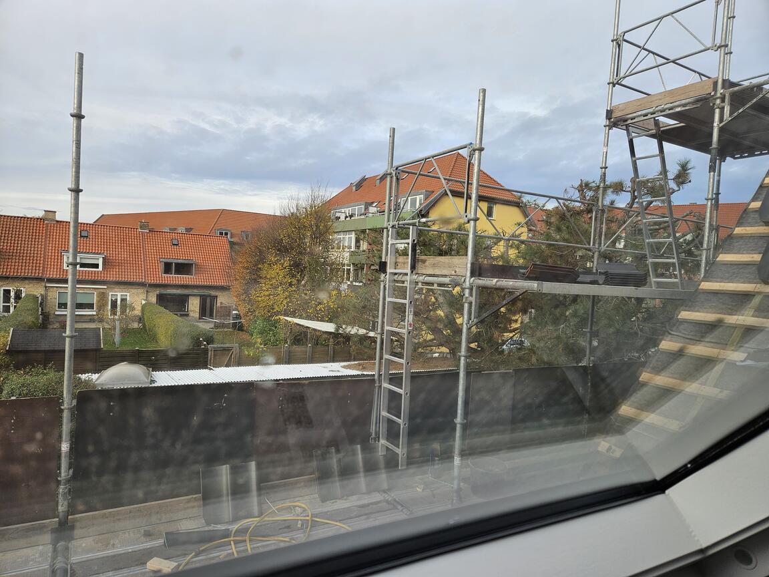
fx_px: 511
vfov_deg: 58.9
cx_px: 384
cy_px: 288
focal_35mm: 23
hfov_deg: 73.9
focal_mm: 5.4
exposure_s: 1/305
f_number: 1.8
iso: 25
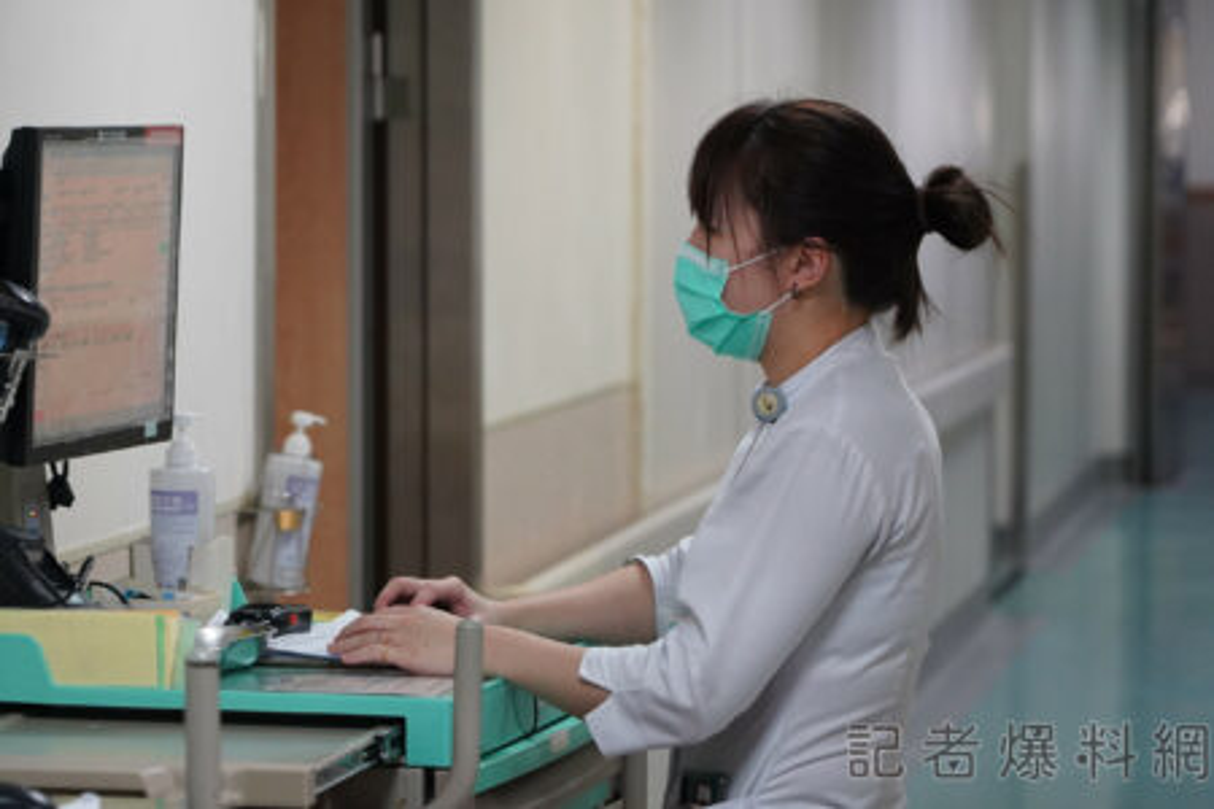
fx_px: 3541
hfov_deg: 19.5
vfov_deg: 13.0
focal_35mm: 105
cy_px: 404
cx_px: 607
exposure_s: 1/160
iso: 2500
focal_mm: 105
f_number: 4
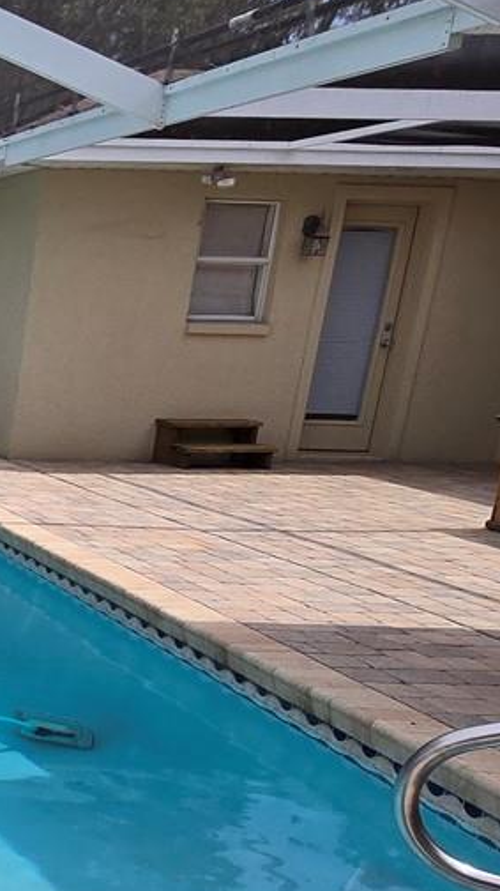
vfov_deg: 44.3
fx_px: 1062
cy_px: 642
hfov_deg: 19.6
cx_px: -403
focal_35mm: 45
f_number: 2.2
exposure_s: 1/2000
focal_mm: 2.2
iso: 50
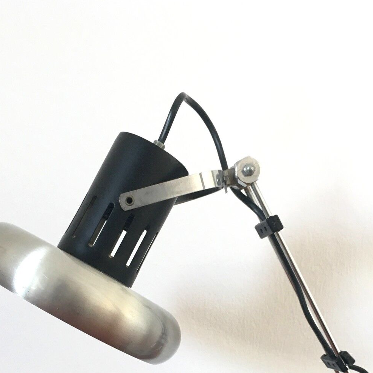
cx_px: 179
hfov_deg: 32.8
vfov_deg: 30.7
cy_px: 362
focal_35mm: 52
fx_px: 634
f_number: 2.2
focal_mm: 4.15
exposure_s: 1/33
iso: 50
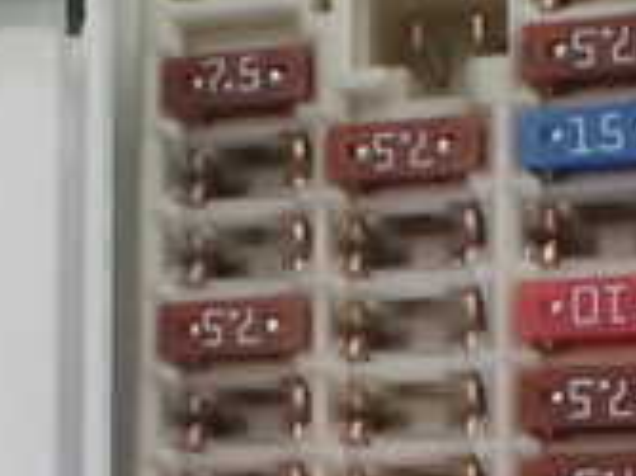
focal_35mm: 108
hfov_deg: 18.2
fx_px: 1983
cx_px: 263
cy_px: 548
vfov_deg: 13.4
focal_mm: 5.4
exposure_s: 1/40
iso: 800
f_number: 2.3
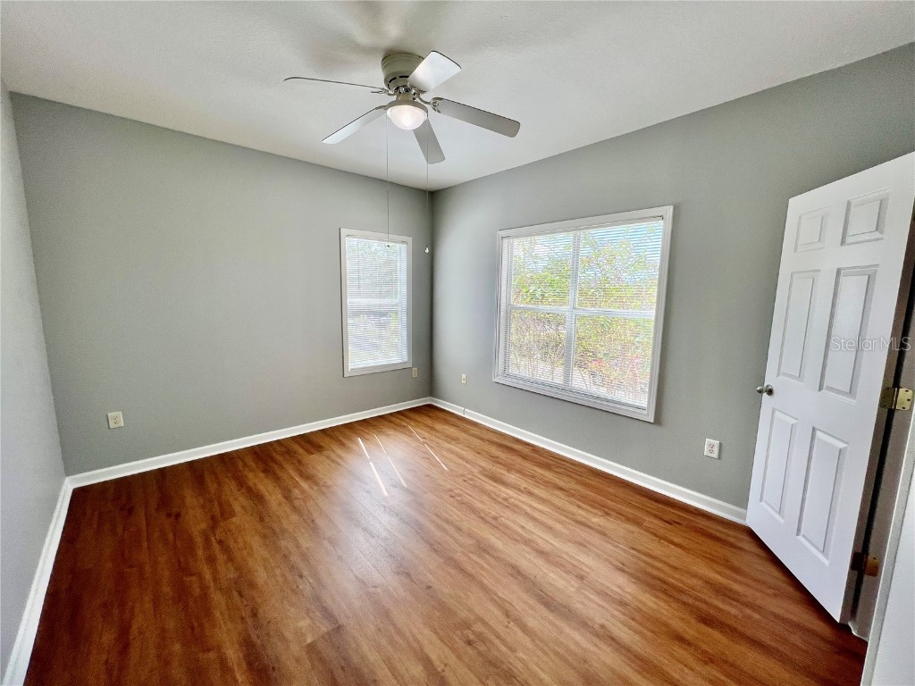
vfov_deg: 89.9
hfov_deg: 106.2
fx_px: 344
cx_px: 458
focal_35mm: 13
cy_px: 343
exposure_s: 1/313
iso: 32
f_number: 1.8
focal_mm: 1.57
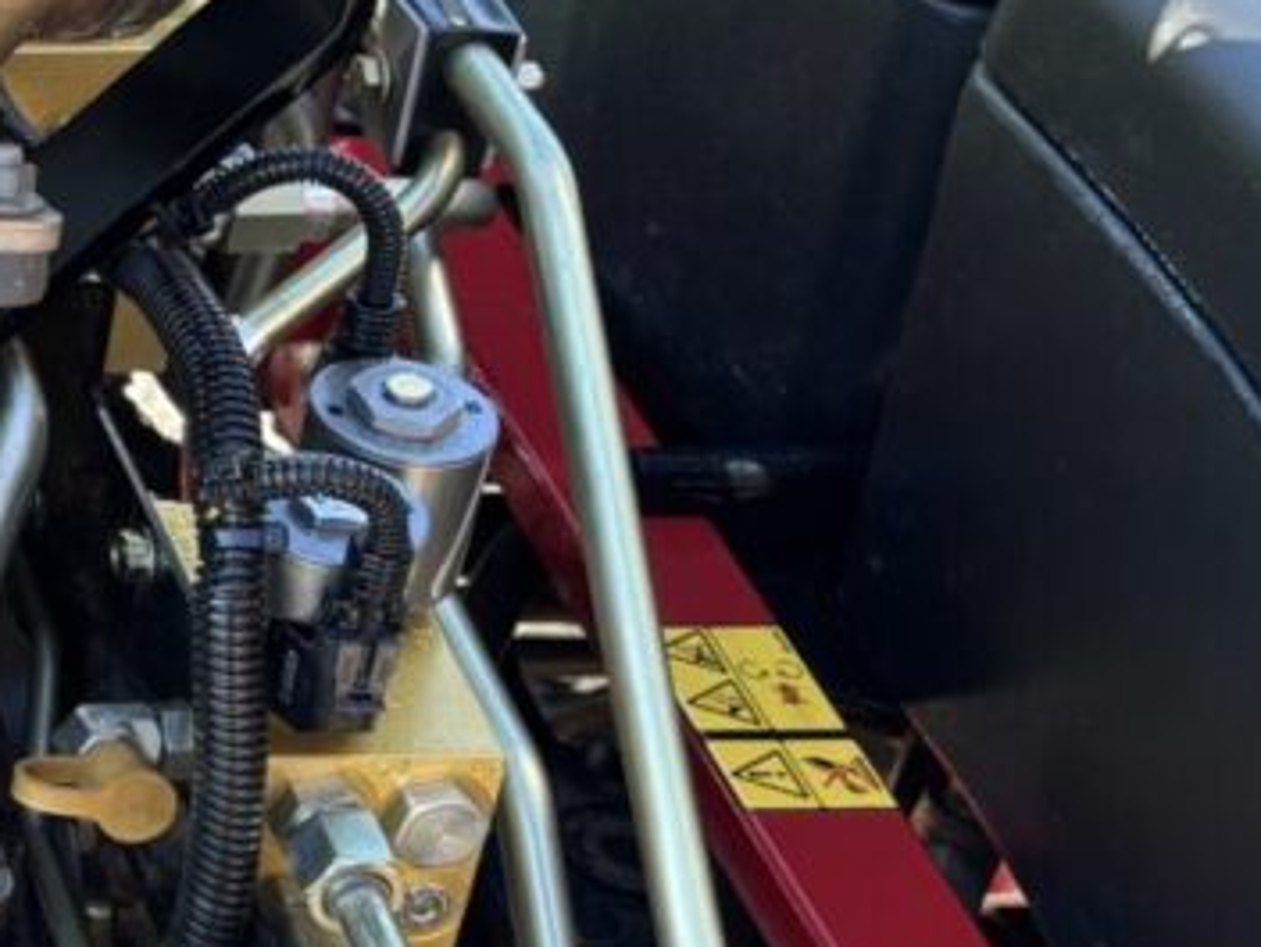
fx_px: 3863
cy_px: 179
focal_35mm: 106
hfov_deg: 15.5
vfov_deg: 13.9
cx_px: -1100
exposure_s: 1/140
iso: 40
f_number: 1.6
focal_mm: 5.96
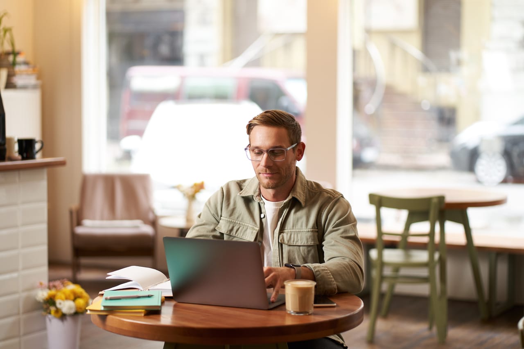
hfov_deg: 23.9
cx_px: 262
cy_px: 174
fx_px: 1237
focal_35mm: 85
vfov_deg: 16.1
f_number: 2
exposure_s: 1/125
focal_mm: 85
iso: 250
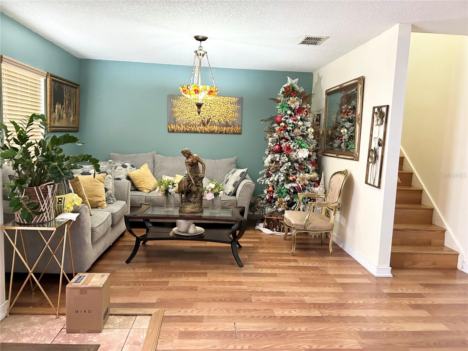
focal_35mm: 26
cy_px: 176
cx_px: 234
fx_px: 352
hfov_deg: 67.3
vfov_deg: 53.1
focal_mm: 5.7
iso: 500
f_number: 1.5
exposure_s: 1/60
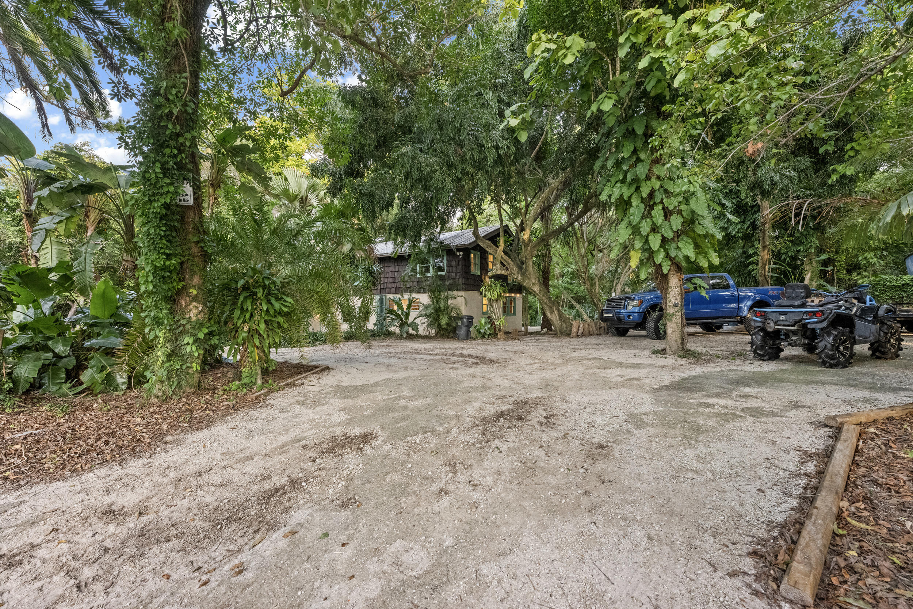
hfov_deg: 104.3
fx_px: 355
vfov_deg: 81.2
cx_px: 456
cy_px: 304
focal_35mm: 14
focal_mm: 14
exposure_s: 1/30
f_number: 8
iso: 5000
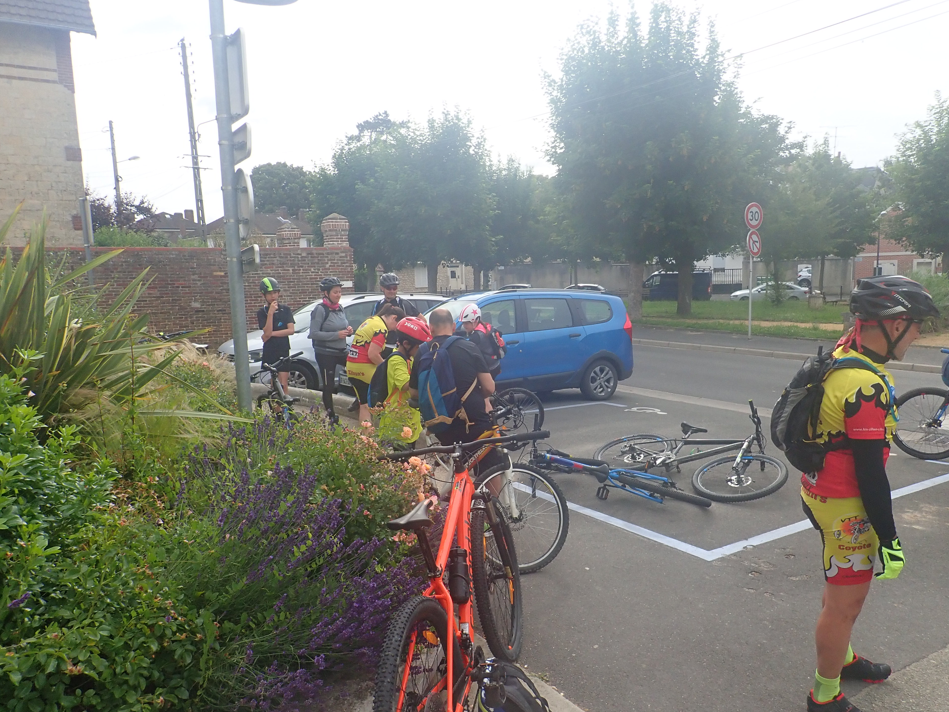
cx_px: 487
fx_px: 713
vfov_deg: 53.1
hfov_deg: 67.3
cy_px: 370
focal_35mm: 26
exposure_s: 1/1000
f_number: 2.8
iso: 200
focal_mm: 4.5
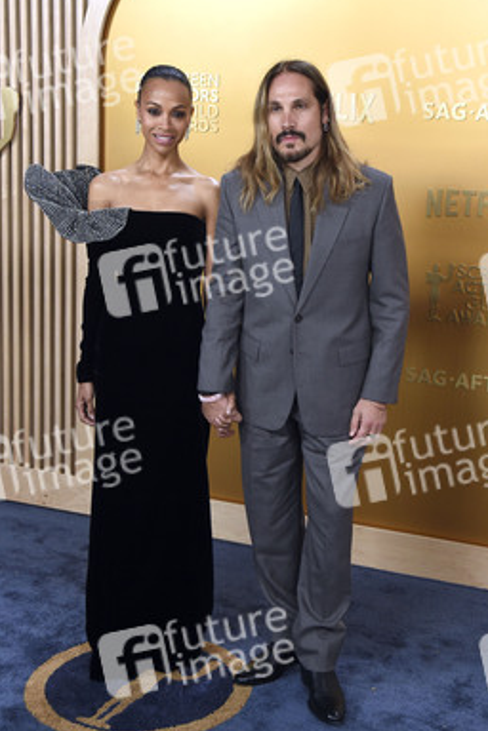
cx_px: 253
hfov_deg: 27.0
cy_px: 367
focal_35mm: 50
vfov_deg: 39.6
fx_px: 1017
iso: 2500
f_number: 5
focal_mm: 48
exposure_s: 1/250
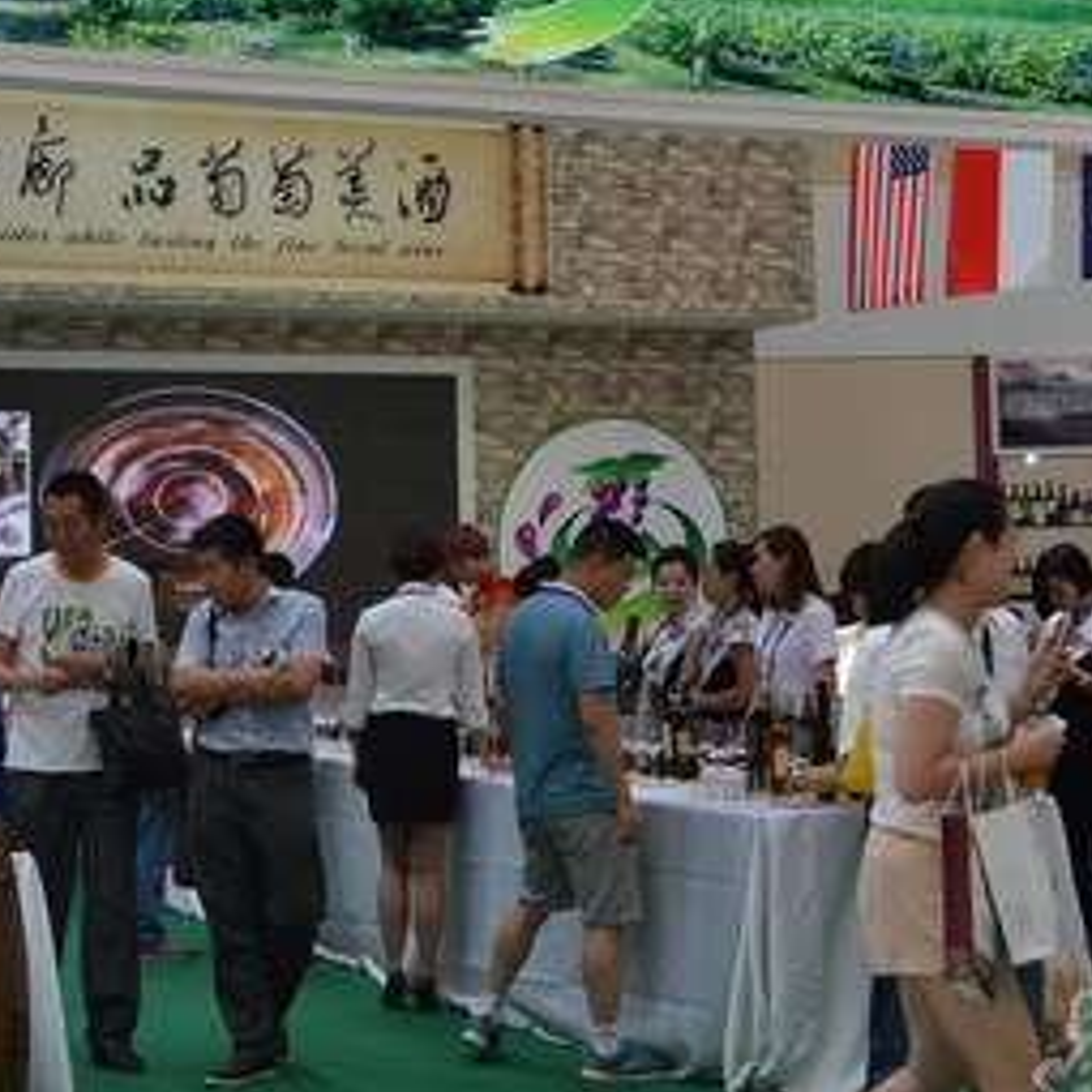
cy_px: 411
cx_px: 394
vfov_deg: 23.9
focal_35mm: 72
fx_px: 2570
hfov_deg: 23.9
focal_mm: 24
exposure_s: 1/125
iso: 320
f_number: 5.6
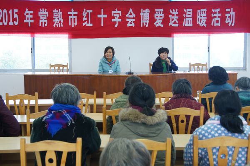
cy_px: 83
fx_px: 416
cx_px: 125
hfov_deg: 33.4
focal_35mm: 60
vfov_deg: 22.6
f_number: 5
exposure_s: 1/40
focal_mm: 40
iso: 800
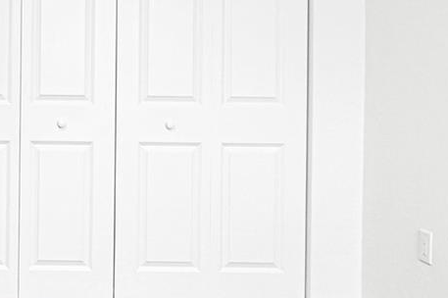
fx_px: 696
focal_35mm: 56
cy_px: 83
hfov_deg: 32.5
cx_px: -10
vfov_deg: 24.0
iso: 640
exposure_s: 1/30
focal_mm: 16
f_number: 8
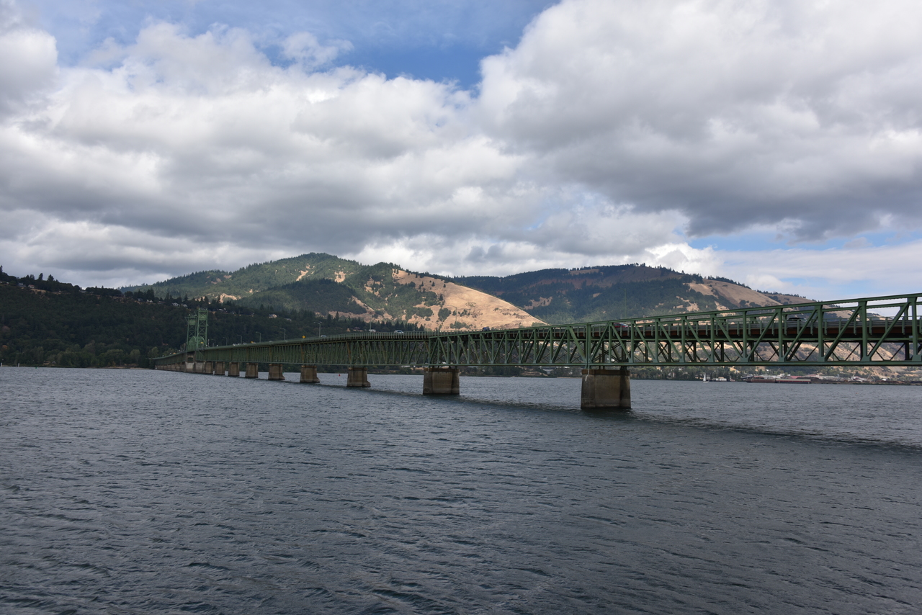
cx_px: 461
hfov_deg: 65.5
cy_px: 308
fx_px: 717
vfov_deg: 46.4
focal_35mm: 28
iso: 100
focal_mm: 28
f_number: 9
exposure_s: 1/320
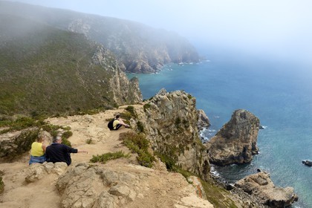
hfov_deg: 73.7
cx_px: 156
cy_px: 104
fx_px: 208
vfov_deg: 53.1
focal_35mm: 24
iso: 200
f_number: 11
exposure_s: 1/400
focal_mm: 24
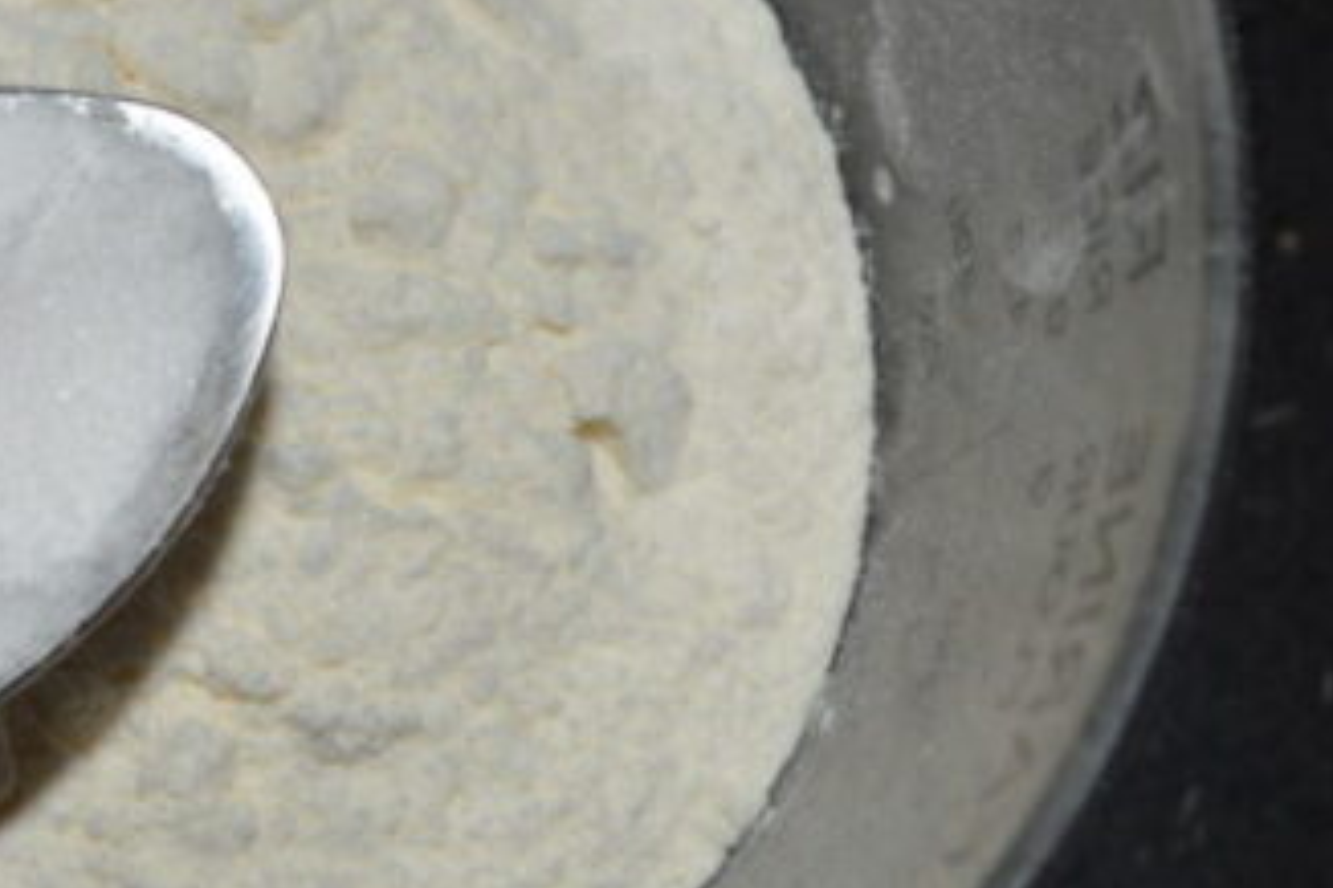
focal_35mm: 77
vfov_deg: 17.6
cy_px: 222
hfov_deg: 25.4
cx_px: 94
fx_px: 2851
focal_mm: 24
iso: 100
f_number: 8
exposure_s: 1/60
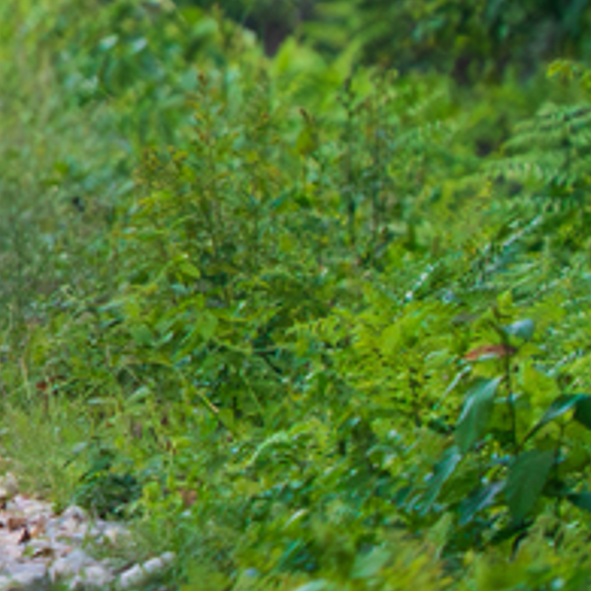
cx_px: -1109
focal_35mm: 2977
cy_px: -288
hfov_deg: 0.6
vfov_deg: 0.6
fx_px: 57504
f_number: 6.3
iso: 3200
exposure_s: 1/400
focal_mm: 600
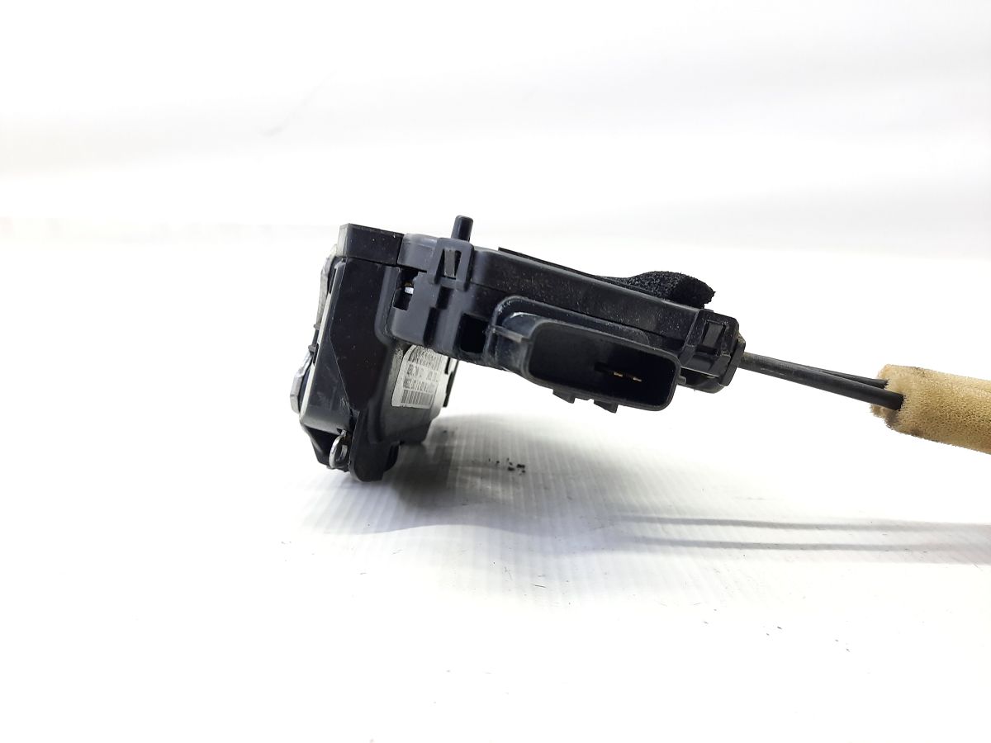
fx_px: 716
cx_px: 496
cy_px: 372
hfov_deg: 69.4
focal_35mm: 25
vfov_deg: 54.9
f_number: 2
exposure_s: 1/50
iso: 160
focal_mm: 4.6
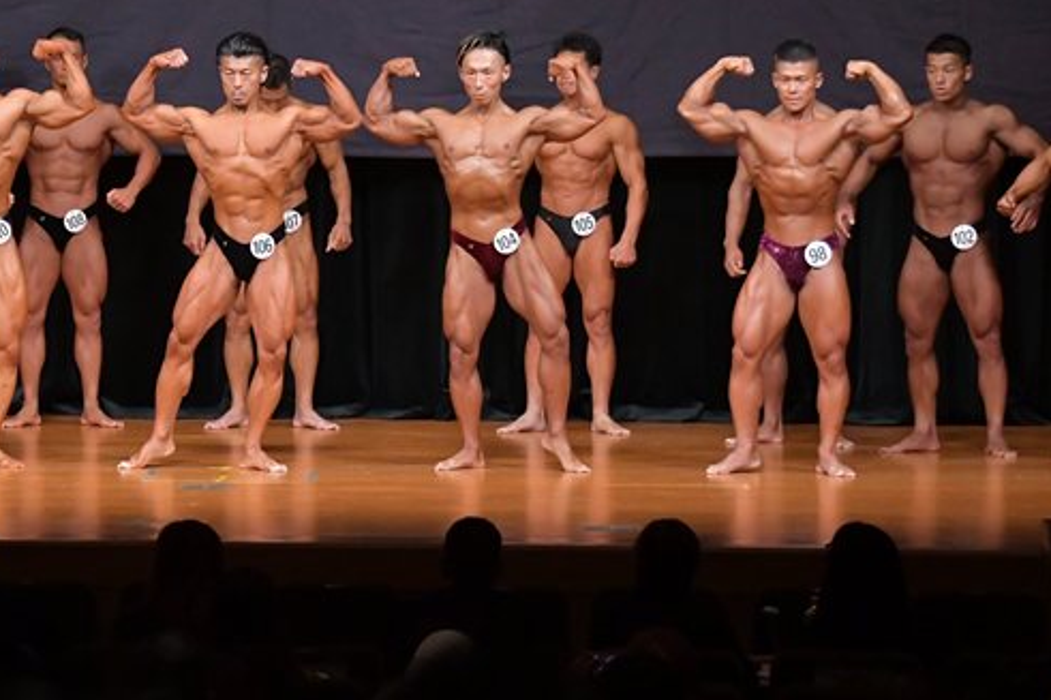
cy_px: 195
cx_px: 258
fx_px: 6216
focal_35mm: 213
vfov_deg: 6.4
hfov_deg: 9.6
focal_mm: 90
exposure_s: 1/400
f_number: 5.6
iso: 5000
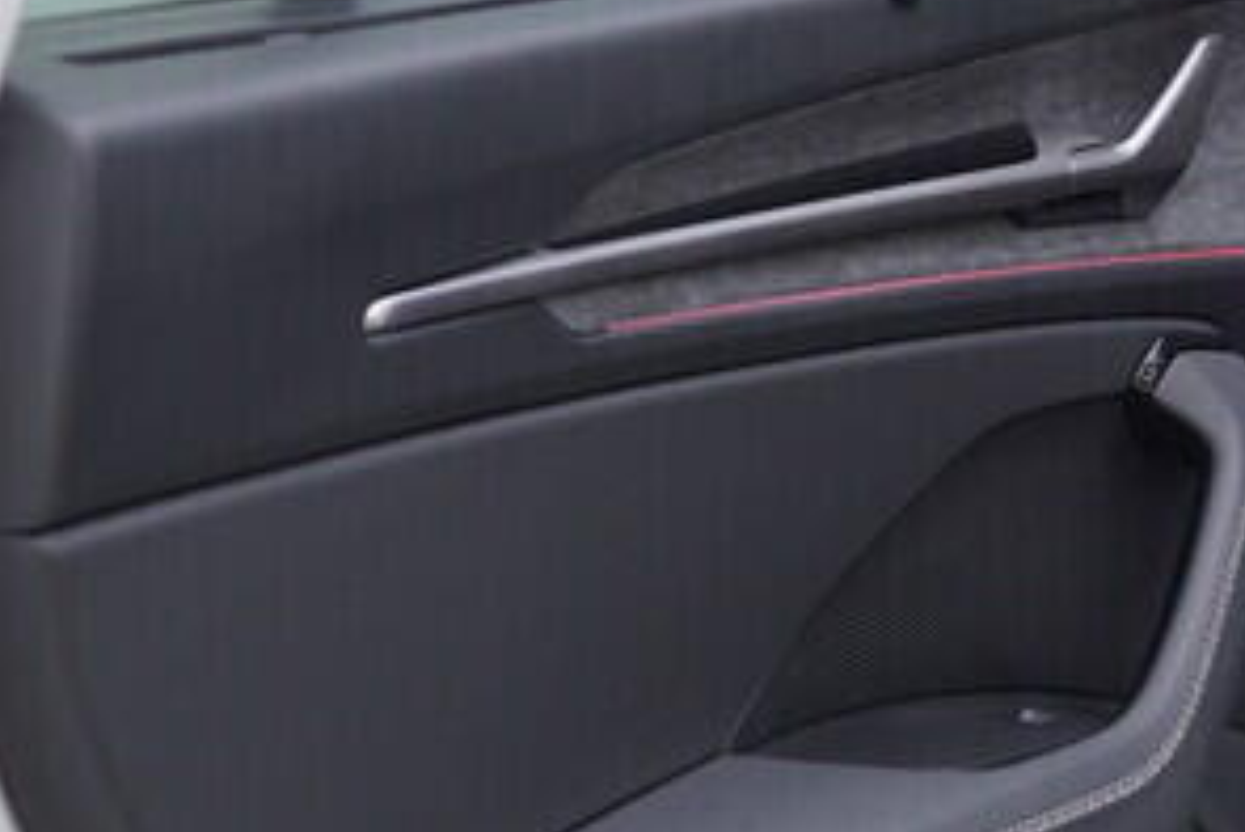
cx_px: 1515
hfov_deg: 15.7
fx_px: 4325
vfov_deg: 11.0
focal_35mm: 125
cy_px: 294
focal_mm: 24
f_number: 3.2
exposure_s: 1/50
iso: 125
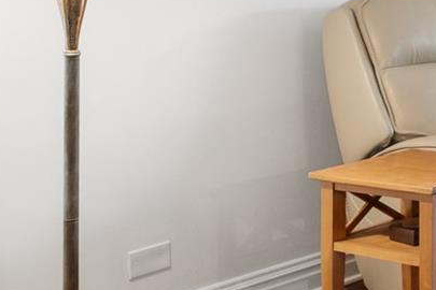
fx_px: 1041
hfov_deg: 17.6
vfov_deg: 15.1
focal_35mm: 86
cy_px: -91
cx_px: 845
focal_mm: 11.5
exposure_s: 2.5
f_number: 9
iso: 320
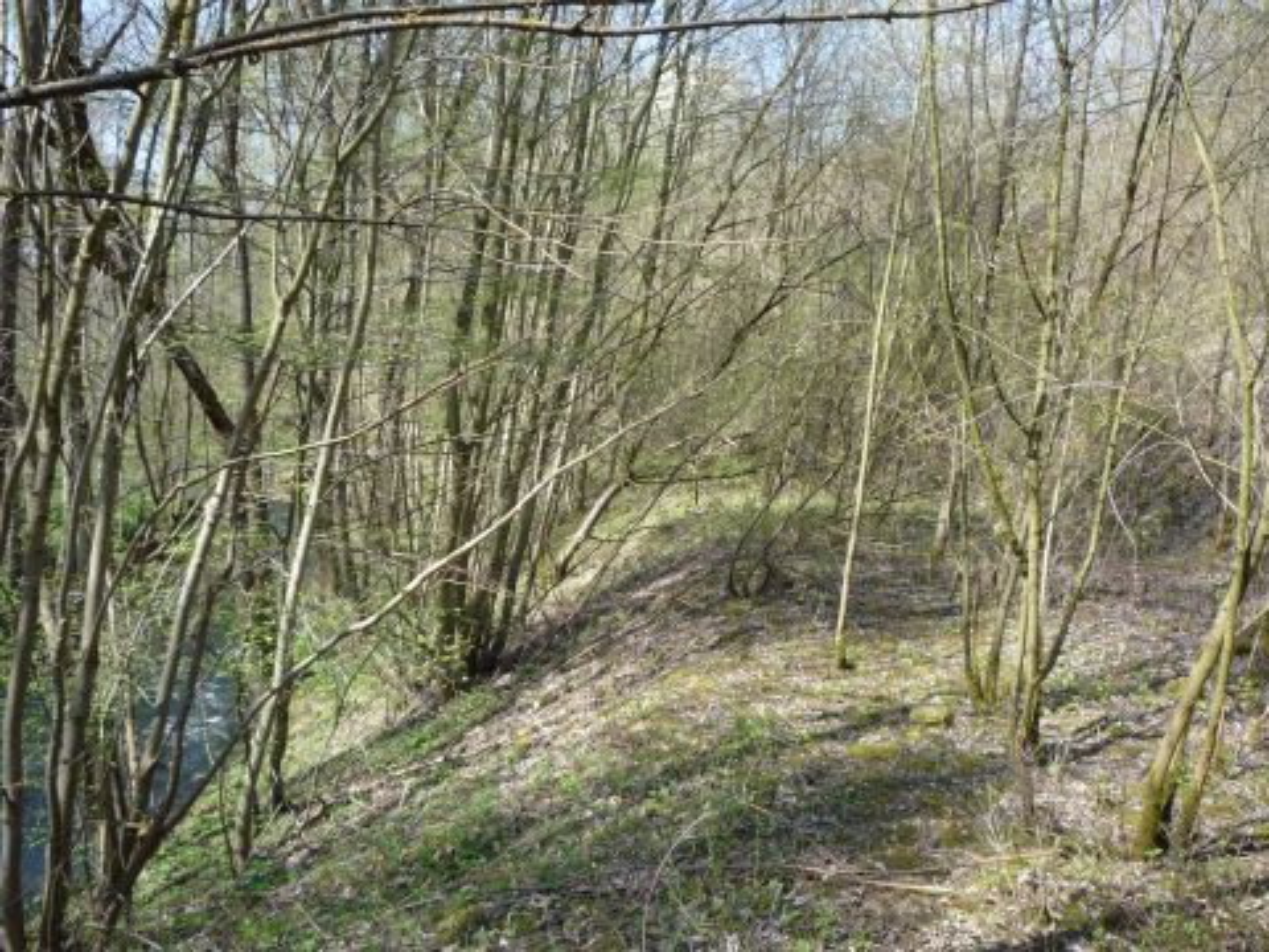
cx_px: 634
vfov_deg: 44.2
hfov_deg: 56.8
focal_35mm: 32
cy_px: 476
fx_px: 1173
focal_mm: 5.2
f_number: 4
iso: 100
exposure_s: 1/200
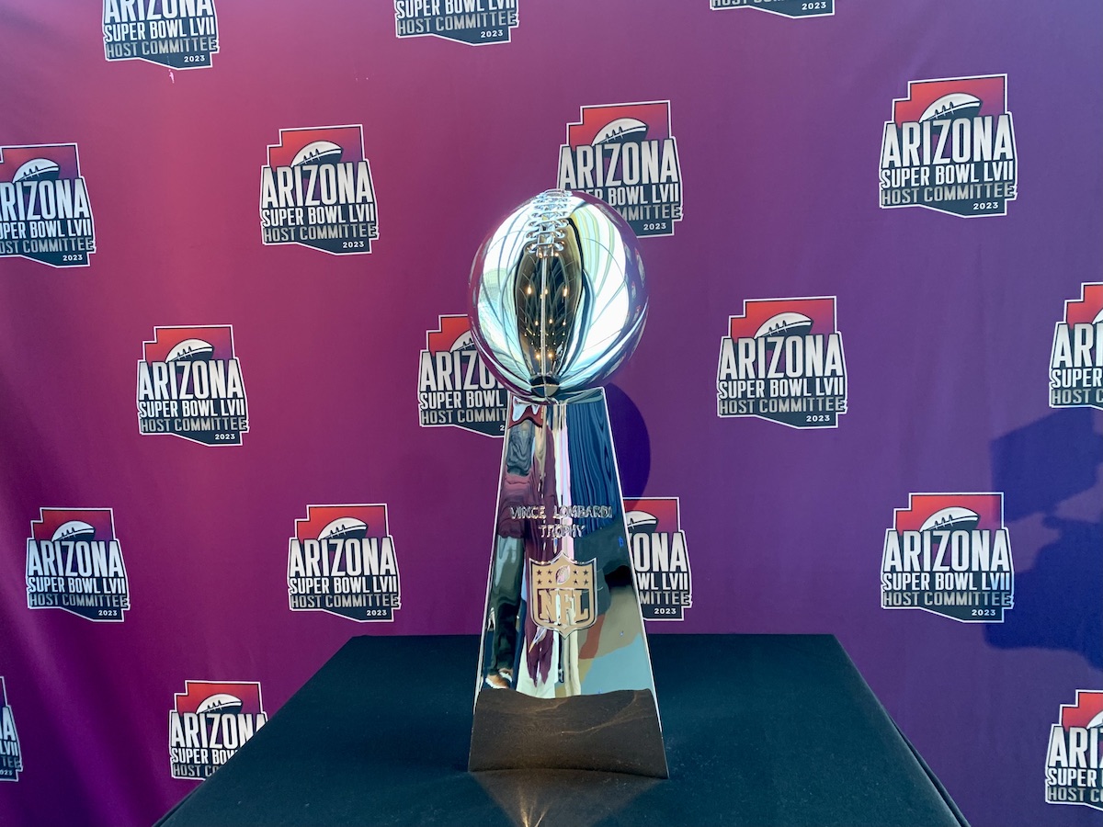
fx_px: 828
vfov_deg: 53.1
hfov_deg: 67.3
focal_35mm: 26
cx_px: 552
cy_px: 414
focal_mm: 4.25
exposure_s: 1/61
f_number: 1.8
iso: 100
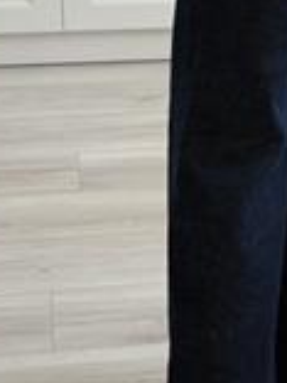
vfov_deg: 15.9
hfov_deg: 12.0
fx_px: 1360
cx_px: 255
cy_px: 69
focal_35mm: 123
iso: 100
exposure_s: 1/70
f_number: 1.78
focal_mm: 6.76
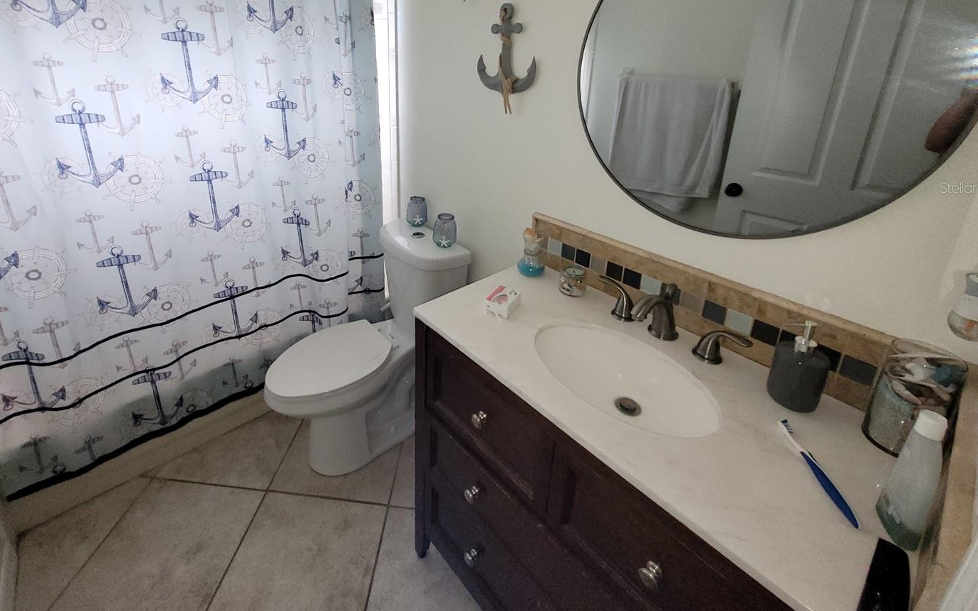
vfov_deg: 68.5
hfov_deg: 97.5
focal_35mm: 16
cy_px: 187
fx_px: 426
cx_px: 439
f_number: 2.2
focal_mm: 1.74
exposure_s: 1/60
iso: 160
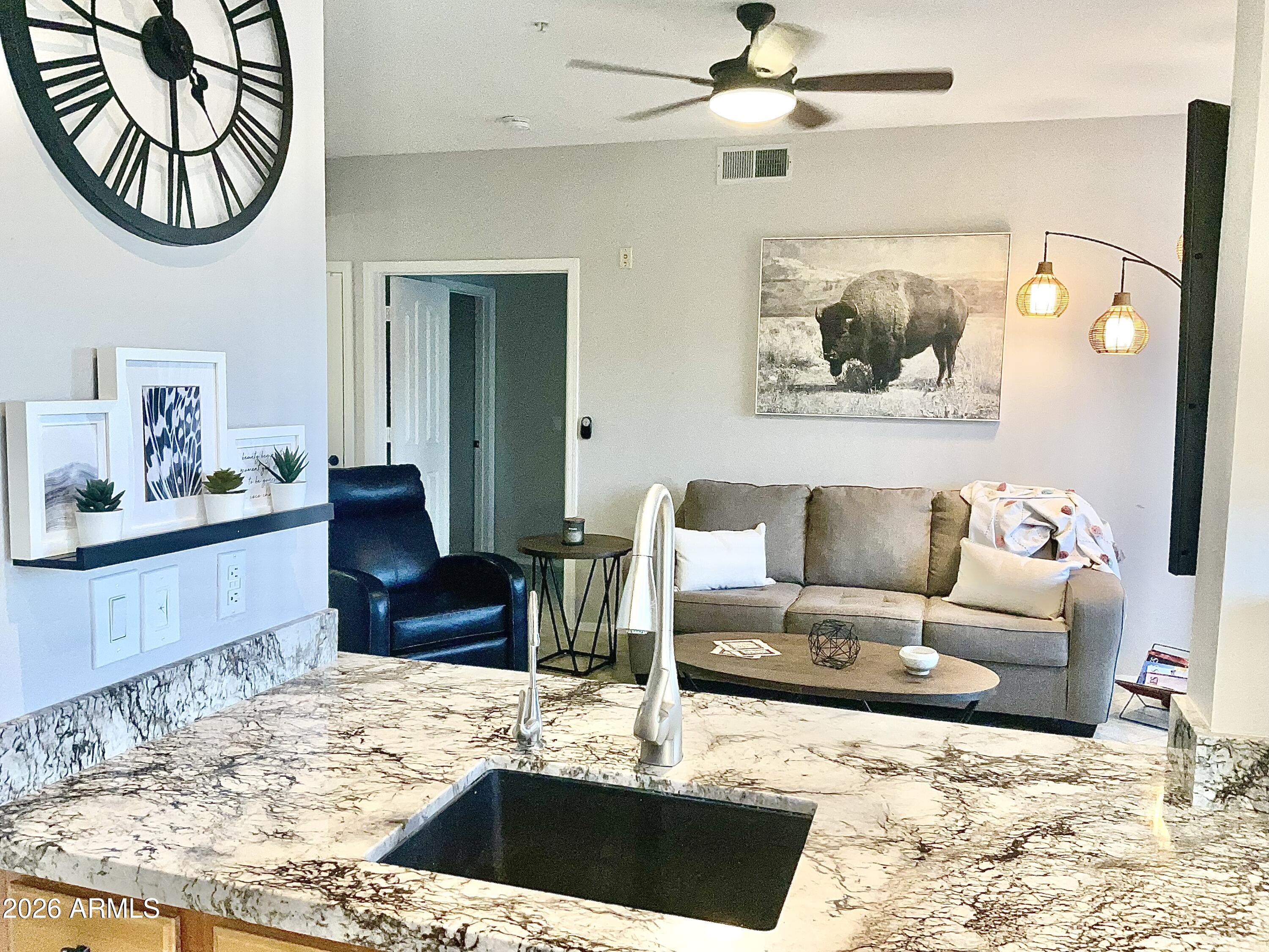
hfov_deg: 61.7
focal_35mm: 29
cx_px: 634
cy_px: 476
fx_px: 1063
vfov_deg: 48.2
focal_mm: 3
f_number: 1.8
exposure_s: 1/60
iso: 64
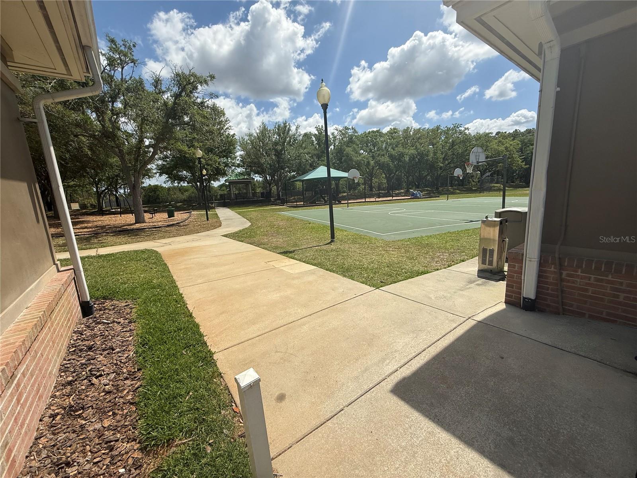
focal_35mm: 14
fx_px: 258
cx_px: 318
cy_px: 239
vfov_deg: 85.7
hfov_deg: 102.1
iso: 50
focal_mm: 2.22
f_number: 2.2
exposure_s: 1/3891
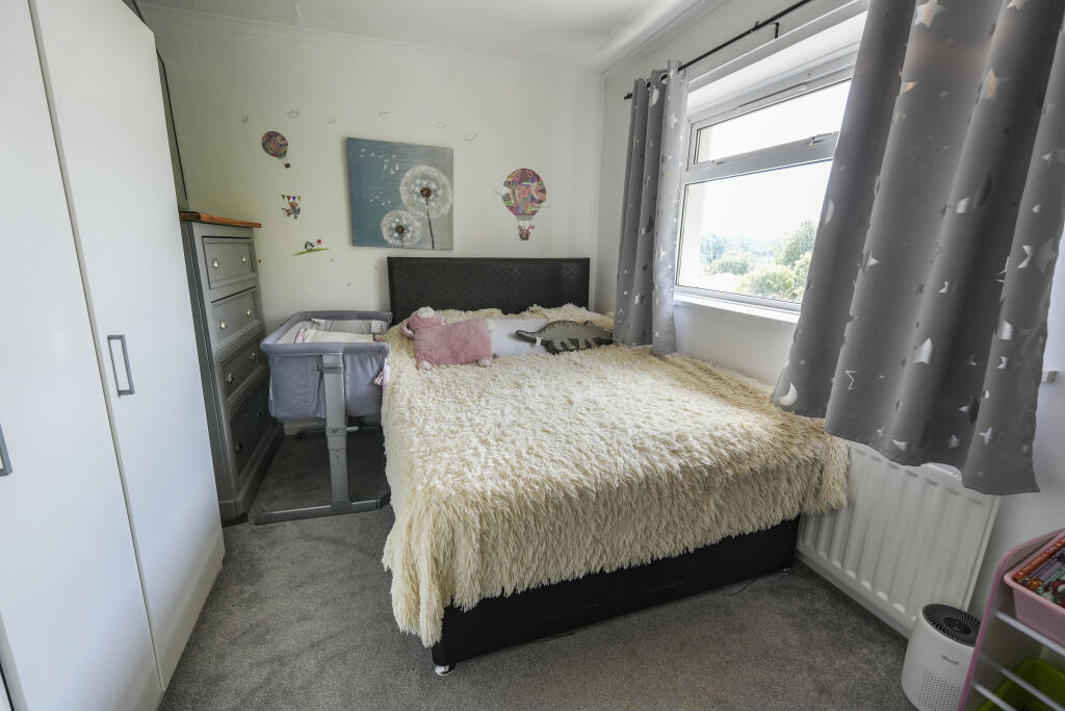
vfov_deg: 77.3
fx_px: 444
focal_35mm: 15
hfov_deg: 100.4
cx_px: 532
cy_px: 356
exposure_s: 1/160
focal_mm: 10
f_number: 4
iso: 320
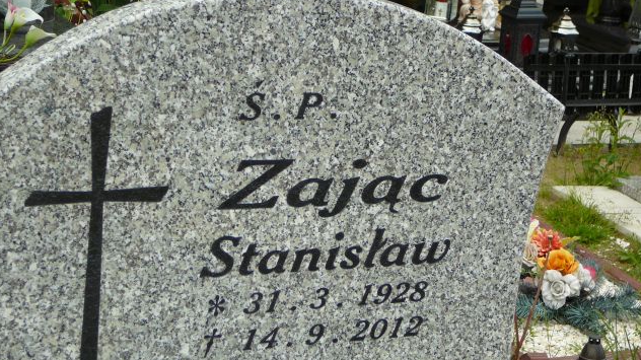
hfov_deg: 25.0
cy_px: 237
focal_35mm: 85
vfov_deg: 14.2
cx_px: 319
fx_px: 1444
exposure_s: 1/250
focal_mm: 11.5
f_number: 3.7
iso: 80
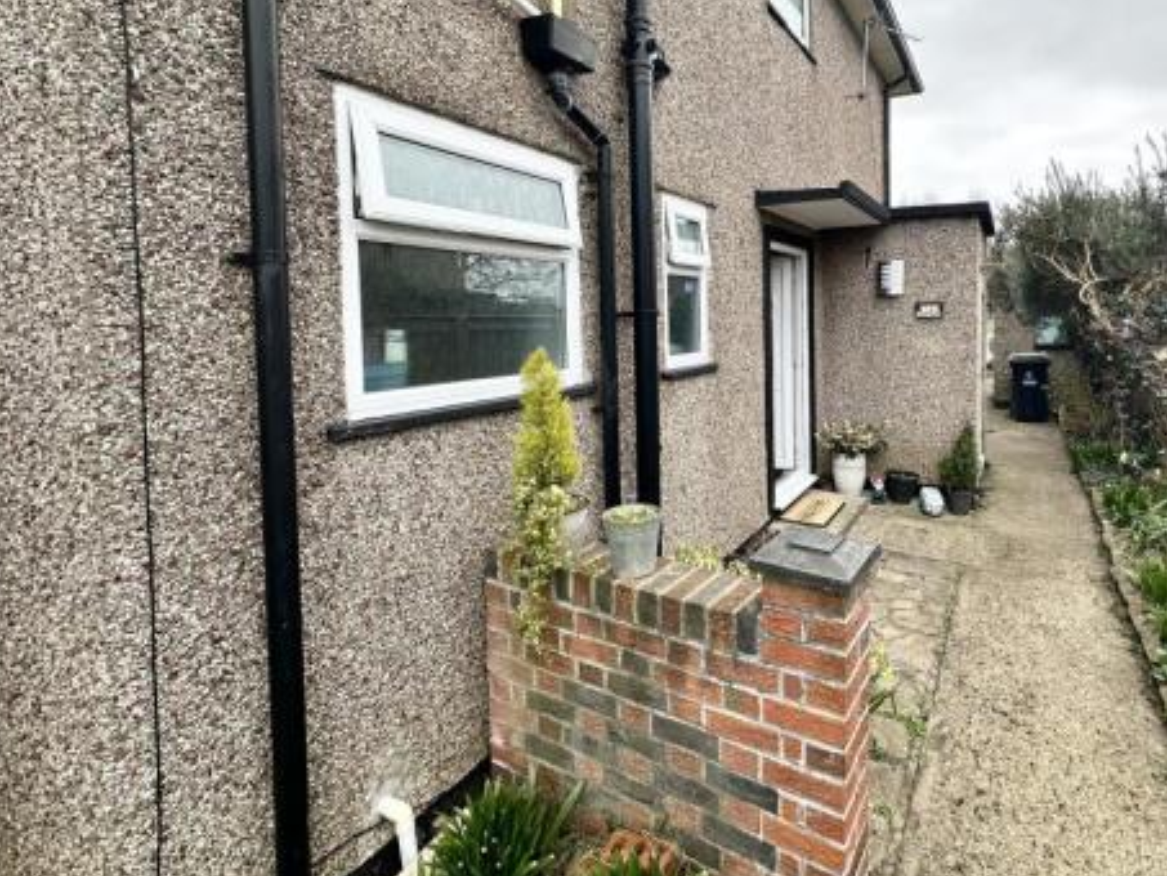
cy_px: 336
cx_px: 728
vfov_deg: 70.6
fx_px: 607
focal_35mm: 18
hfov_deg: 86.1
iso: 40
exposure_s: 1/184
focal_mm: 2.22
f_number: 2.2
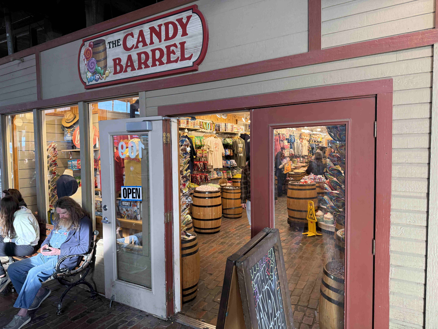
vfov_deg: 56.8
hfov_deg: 71.6
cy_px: 164
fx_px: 304
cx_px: 219
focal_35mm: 24
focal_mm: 6.76
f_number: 1.78
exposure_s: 1/120
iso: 200
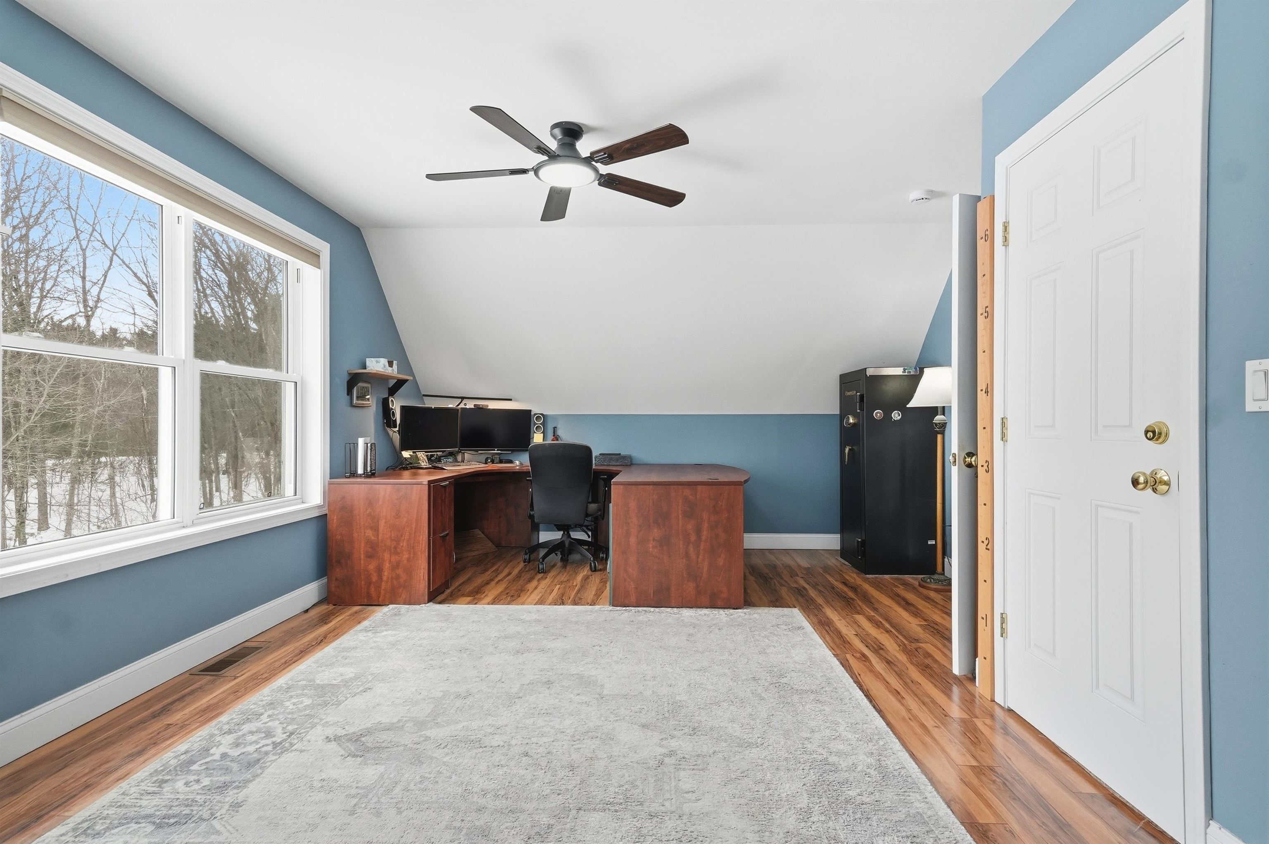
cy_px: 422
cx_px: 634
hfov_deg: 95.0
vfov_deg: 71.9
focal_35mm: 16
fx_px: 581
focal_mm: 11
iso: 800
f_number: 7.1
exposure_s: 1/500
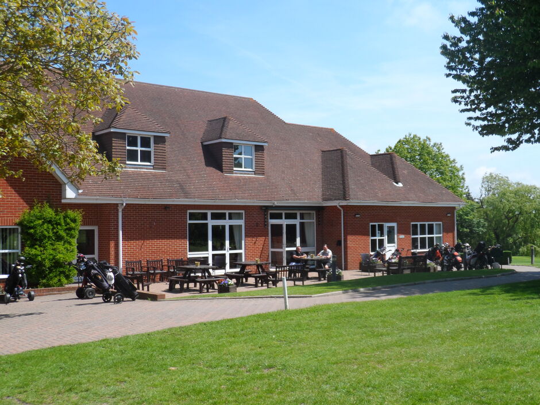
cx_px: 270
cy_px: 202
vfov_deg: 35.1
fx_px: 640
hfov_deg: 45.8
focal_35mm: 41
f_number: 3.7
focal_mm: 6.8
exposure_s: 1/500
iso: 80
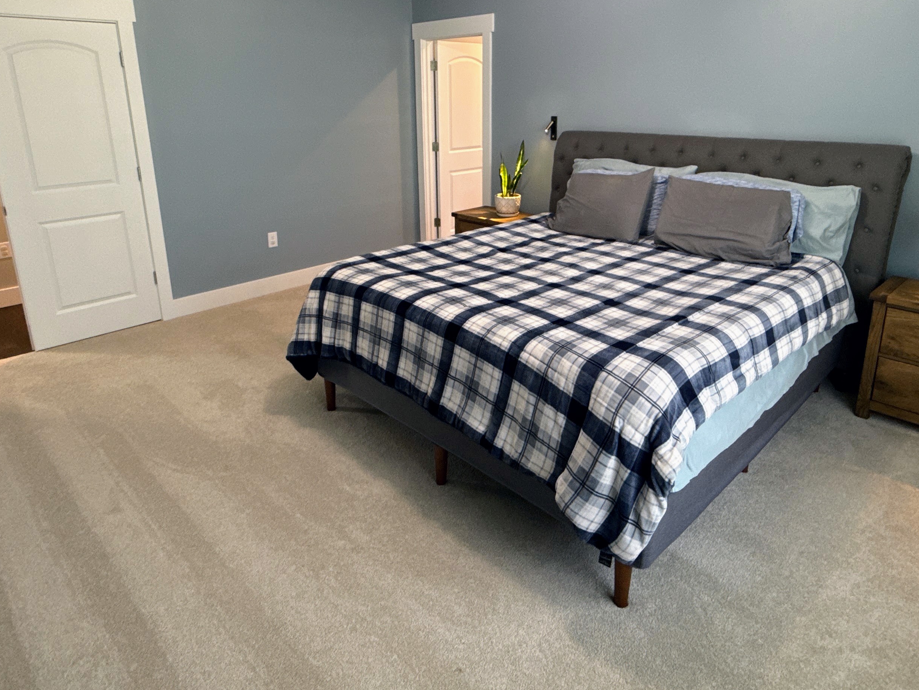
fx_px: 611
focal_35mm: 23
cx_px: 468
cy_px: 250
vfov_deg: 58.0
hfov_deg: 73.9
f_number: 2.2
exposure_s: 1/60
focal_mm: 2.22
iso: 320
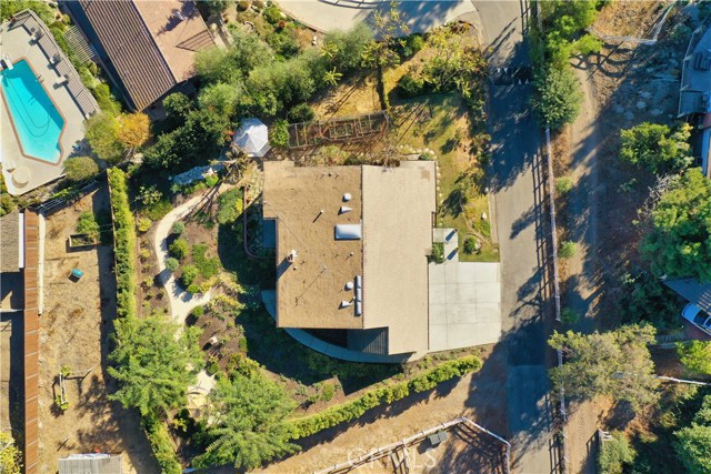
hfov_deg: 65.5
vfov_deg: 46.4
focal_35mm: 28
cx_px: 356
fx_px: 553
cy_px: 237
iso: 160
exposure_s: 1/30
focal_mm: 10.26
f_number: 4.5
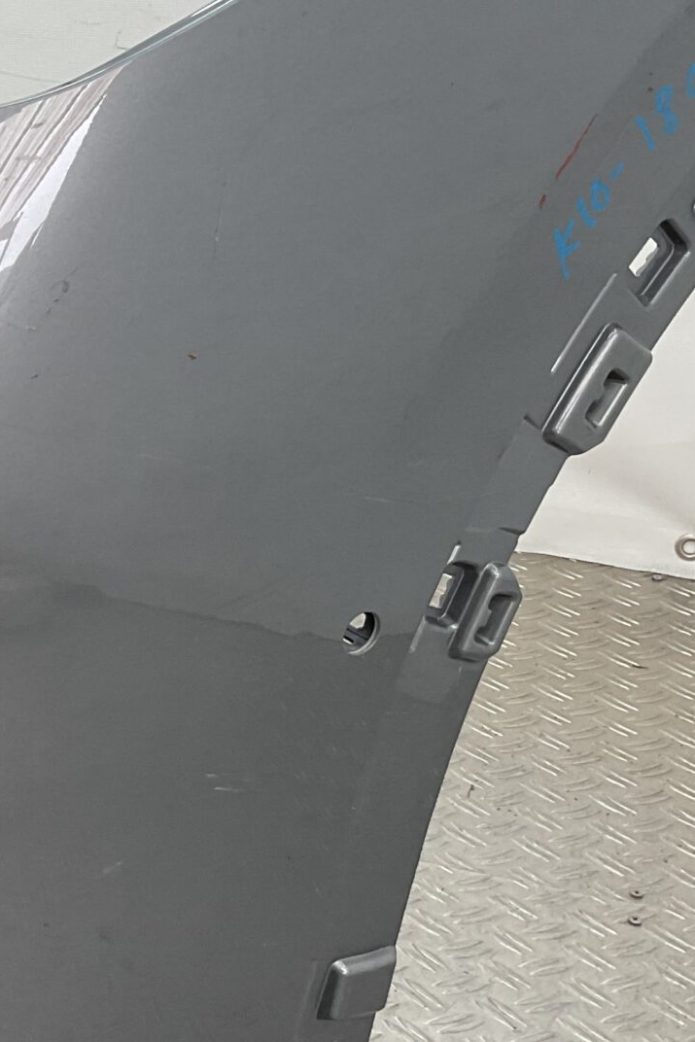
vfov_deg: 28.1
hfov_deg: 17.2
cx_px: -321
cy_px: 513
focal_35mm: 72
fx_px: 2084
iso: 25
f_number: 1.8
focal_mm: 3
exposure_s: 1/120
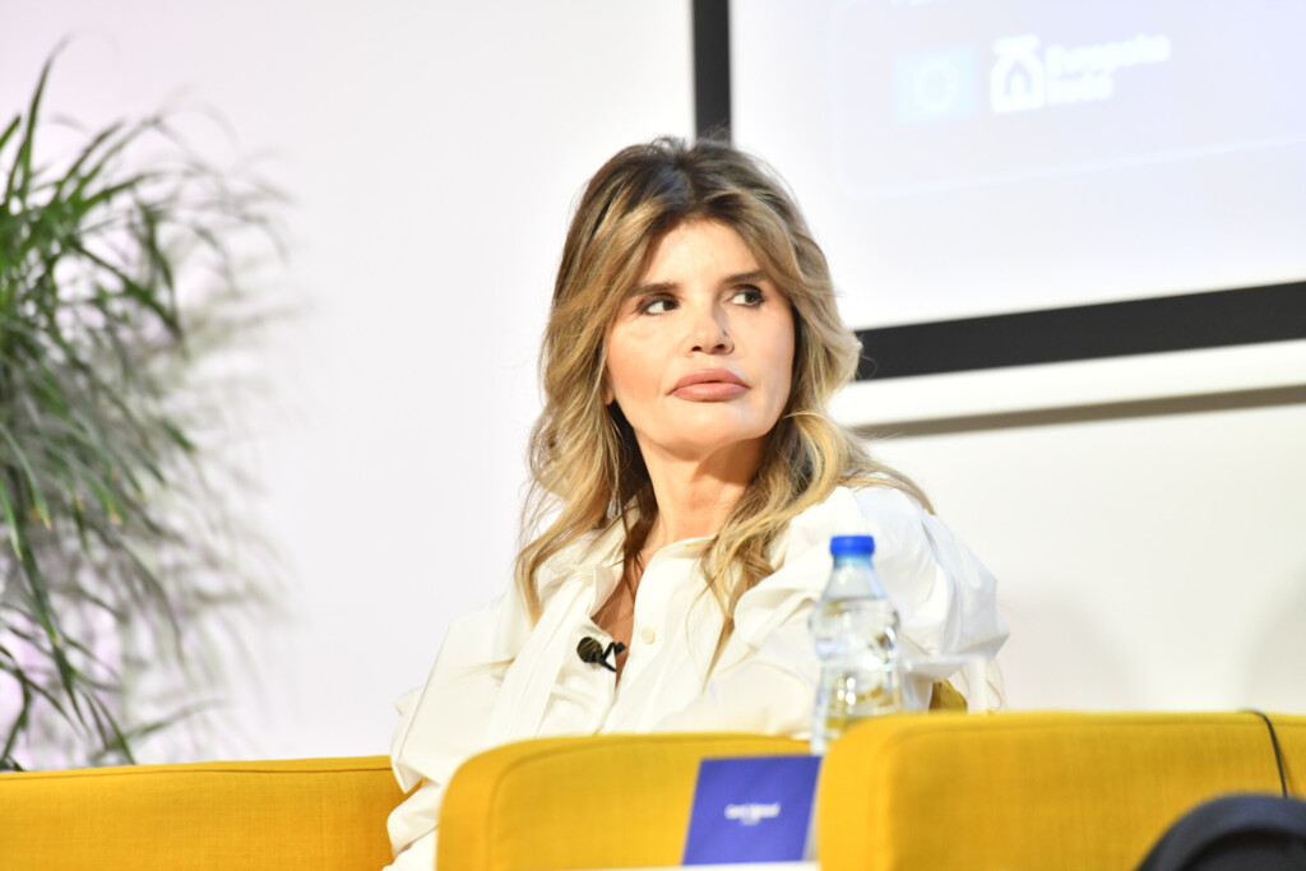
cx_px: 653
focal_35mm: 200
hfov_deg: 10.3
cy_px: 436
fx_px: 7256
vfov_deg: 6.9
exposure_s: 1/250
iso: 4000
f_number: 4
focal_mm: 200
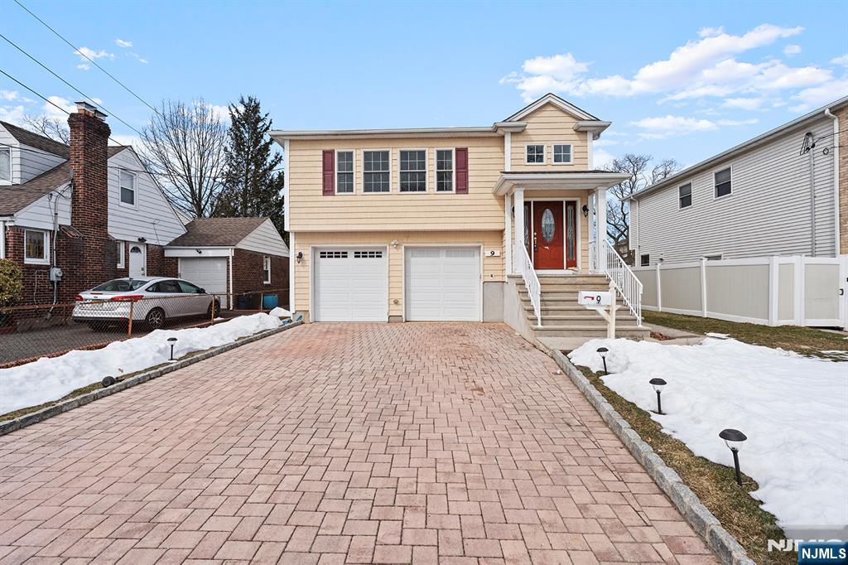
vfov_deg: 73.7
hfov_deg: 96.8
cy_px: 282
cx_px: 424
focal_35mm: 16
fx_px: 377
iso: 100
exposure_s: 1/250
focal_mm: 16
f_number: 8
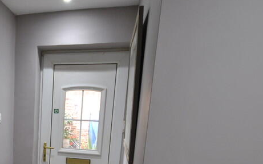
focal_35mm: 34
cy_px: 151
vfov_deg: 34.9
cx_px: 25
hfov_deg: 50.1
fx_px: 244
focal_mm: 10
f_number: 4
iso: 220
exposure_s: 1/30
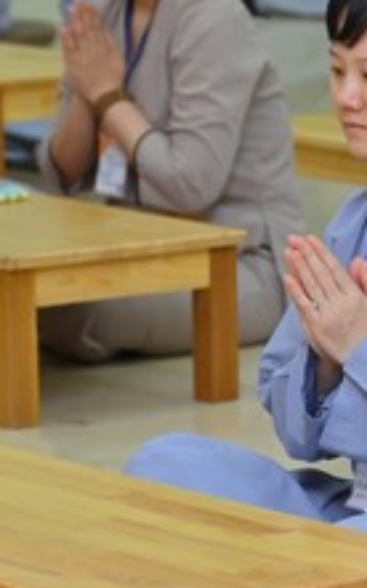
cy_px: 285
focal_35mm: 359
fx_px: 5749
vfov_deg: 5.9
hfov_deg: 3.7
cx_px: 382
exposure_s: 1/125
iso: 1250
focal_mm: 120
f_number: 4.5
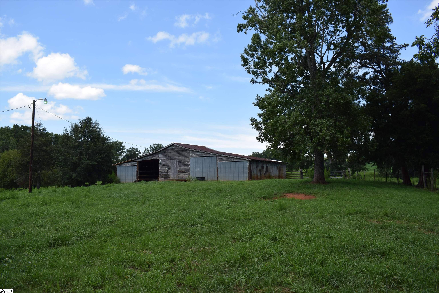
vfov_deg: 43.6
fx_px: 366
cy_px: 146
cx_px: 220
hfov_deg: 61.9
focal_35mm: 30
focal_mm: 20
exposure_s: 1/200
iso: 100
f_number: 8
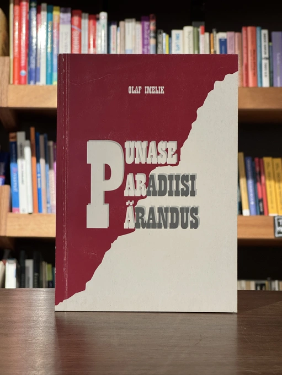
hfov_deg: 19.1
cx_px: 141
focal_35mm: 77
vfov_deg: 25.3
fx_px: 836
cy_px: 188
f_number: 2.8
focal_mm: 9
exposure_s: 1/71
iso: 250
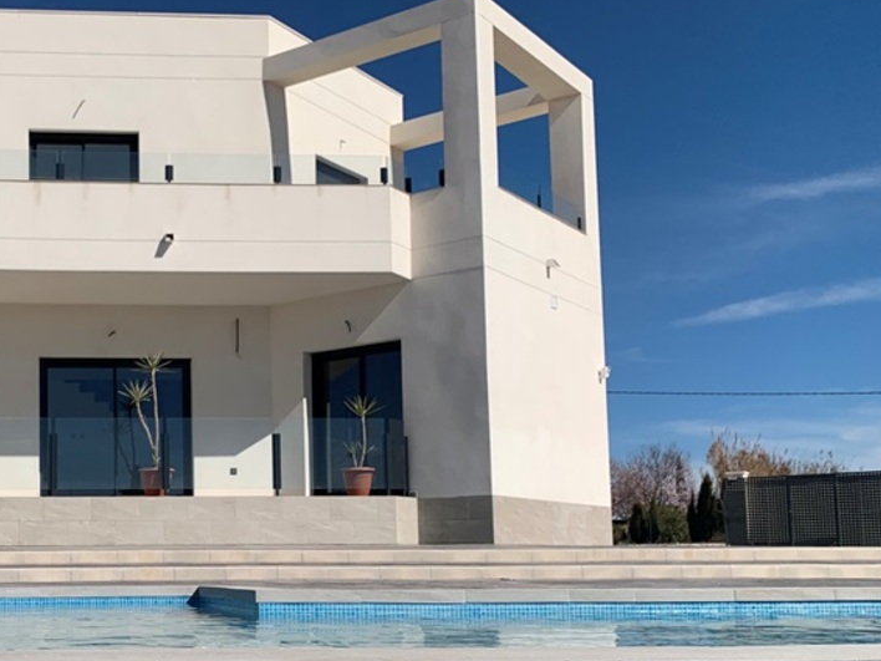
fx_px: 1196
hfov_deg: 38.1
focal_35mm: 47
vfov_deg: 30.4
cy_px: 483
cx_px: 114
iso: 25
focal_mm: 4.25
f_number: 1.8
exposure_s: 1/5714
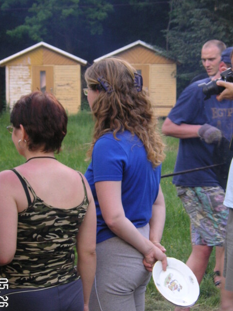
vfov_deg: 22.0
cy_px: 173
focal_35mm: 89
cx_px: 122
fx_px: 798
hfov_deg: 16.6
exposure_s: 1/90
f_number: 4.2
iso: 50
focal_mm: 11.7
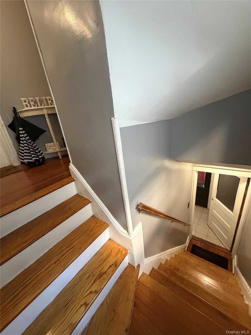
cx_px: 126
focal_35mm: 14
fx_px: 135
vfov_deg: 102.1
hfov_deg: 85.7
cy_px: 168
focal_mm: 2.22
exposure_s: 1/60
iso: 1000
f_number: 2.2
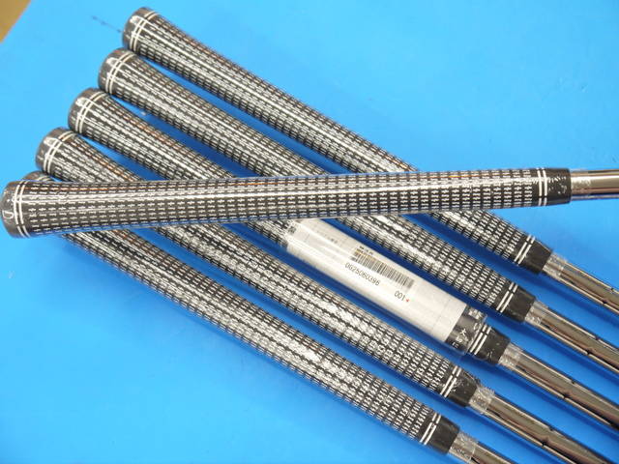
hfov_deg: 38.2
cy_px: 232
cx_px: 310
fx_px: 894
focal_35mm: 50
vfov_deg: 29.1
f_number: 4.6
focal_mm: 25
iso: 320
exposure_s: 1/60
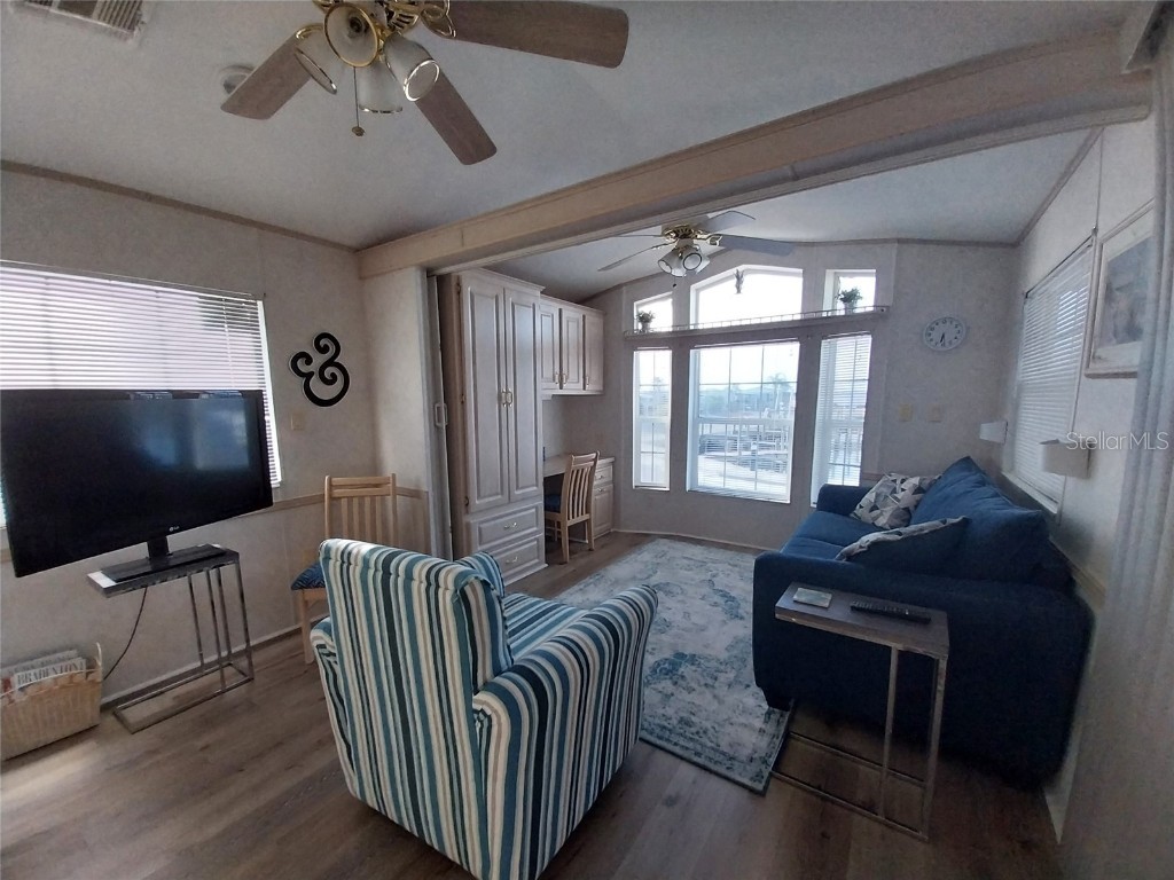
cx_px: 587
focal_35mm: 13
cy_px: 440
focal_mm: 1.13
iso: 80
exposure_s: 1/121
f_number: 2.2
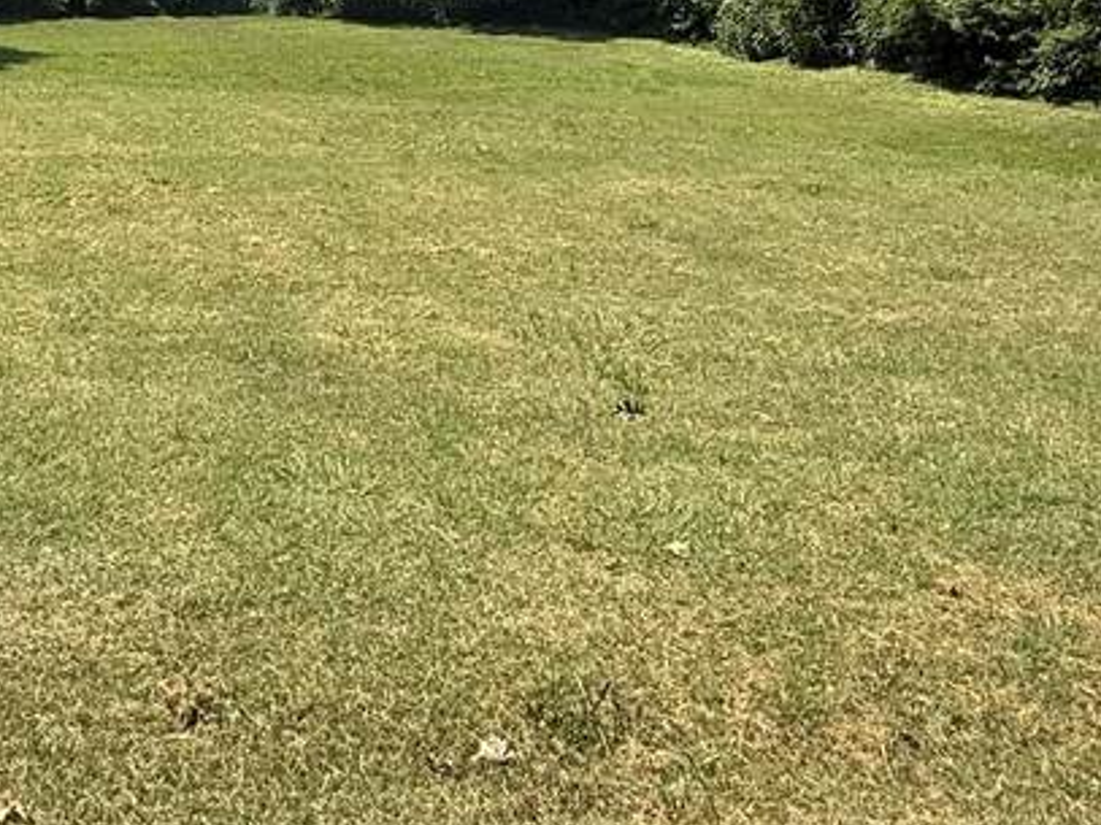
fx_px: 1399
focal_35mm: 44
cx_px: 238
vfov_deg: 31.6
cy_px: 116
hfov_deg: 41.3
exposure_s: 1/1572
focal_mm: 2.22
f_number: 2.2
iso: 50
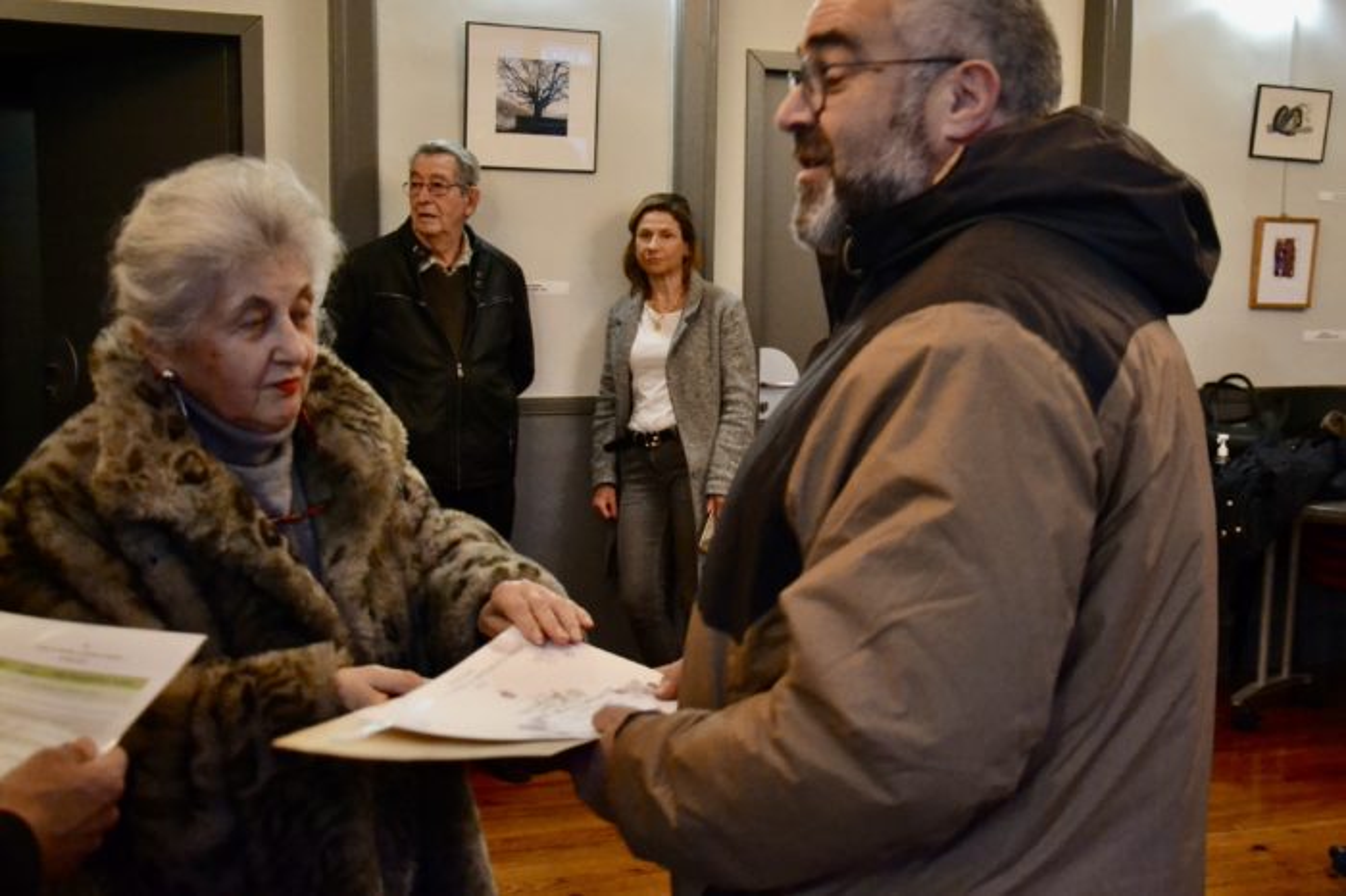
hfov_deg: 53.2
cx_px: 673
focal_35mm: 36
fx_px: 1345
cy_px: 448
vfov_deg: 36.8
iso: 3200
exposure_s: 1/60
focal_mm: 24
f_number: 3.8
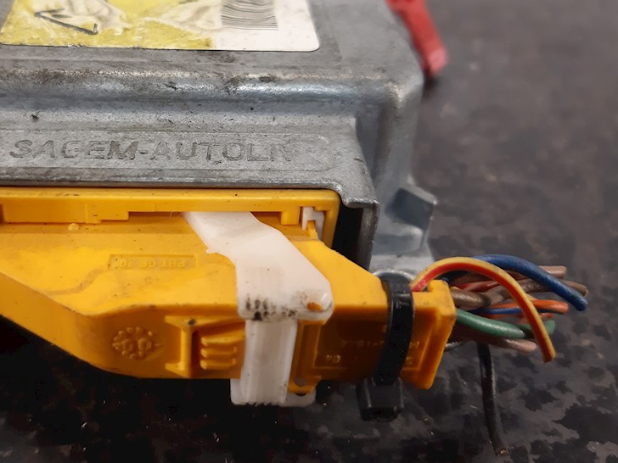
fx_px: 678
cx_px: 202
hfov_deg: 48.1
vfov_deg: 37.3
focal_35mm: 38
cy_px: 156
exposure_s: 1/50
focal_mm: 3.93
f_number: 1.7
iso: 160
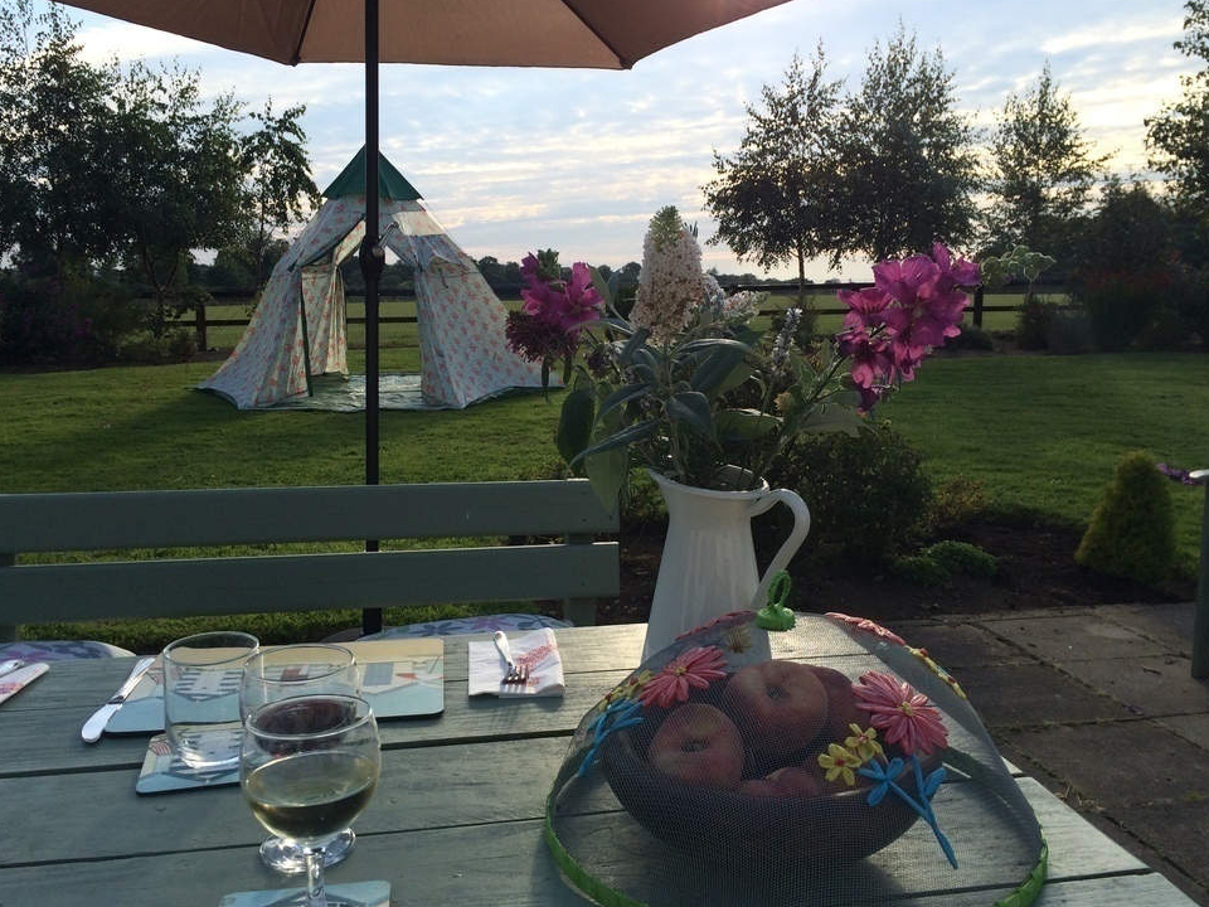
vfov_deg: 44.2
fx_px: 1118
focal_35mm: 32
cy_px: 455
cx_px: 610
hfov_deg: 56.8
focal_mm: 4.12
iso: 32
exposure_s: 1/1325
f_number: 2.2
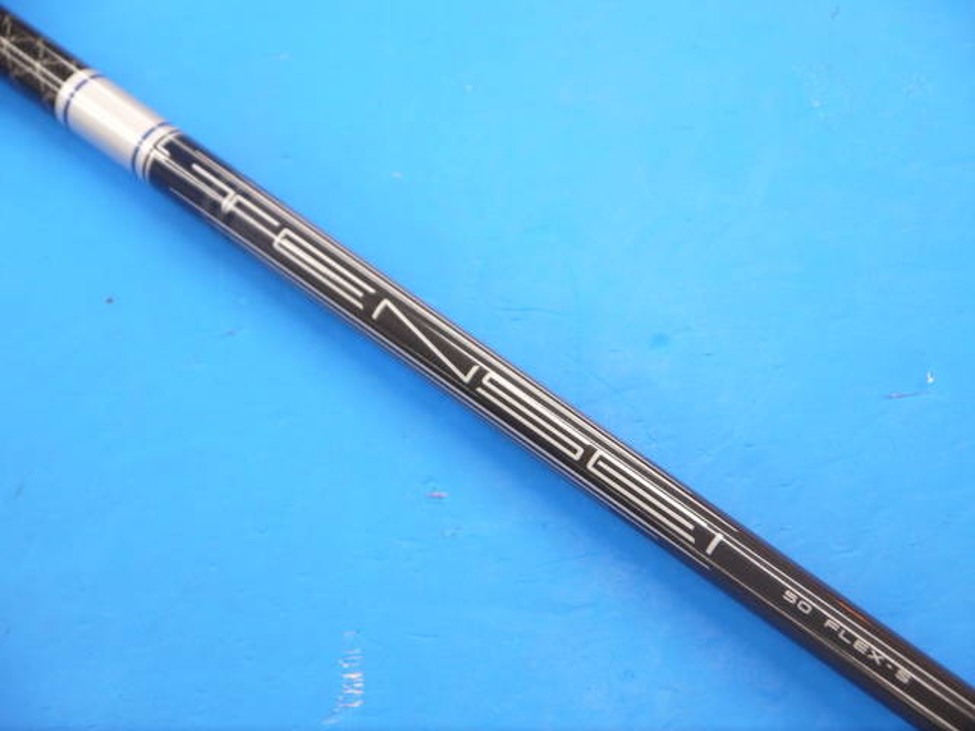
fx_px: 2366
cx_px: 488
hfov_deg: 23.3
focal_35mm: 84
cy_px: 366
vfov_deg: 17.6
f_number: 5.6
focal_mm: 42
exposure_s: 1/80
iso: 640
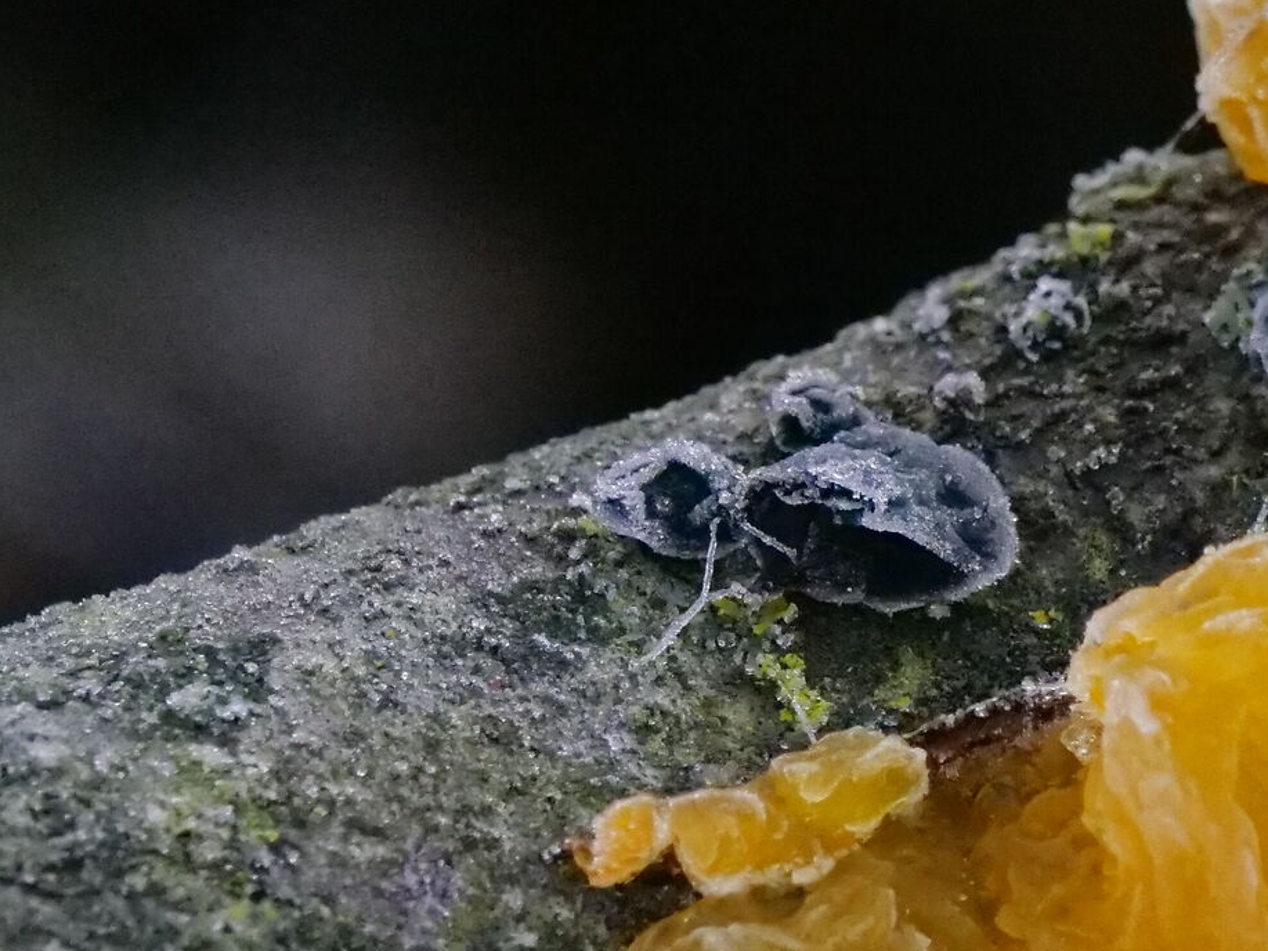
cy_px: 411
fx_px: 76678
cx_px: 1547
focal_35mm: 2093
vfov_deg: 0.7
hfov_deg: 0.9
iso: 6400
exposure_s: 1/320
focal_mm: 400
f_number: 11
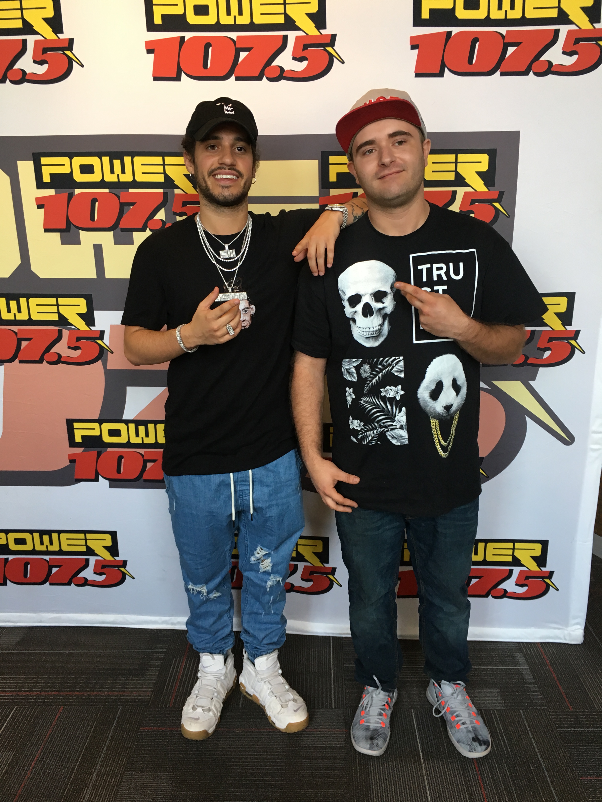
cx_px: 301
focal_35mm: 29
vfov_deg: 61.7
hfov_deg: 48.2
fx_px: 672
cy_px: 401
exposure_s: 1/30
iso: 50
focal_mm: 4.15
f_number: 2.2
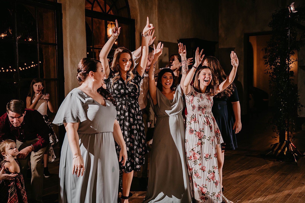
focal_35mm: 43
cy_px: 102
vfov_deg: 31.2
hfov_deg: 45.4
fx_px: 364
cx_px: 152
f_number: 2.8
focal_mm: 43
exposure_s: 1/125
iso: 1250
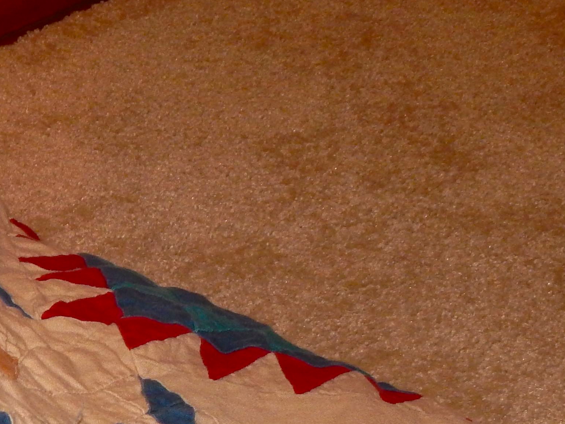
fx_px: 1714
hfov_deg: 18.1
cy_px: 491
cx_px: -49
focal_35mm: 105
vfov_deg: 13.7
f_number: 3.3
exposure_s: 1/30
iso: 200
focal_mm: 6.1
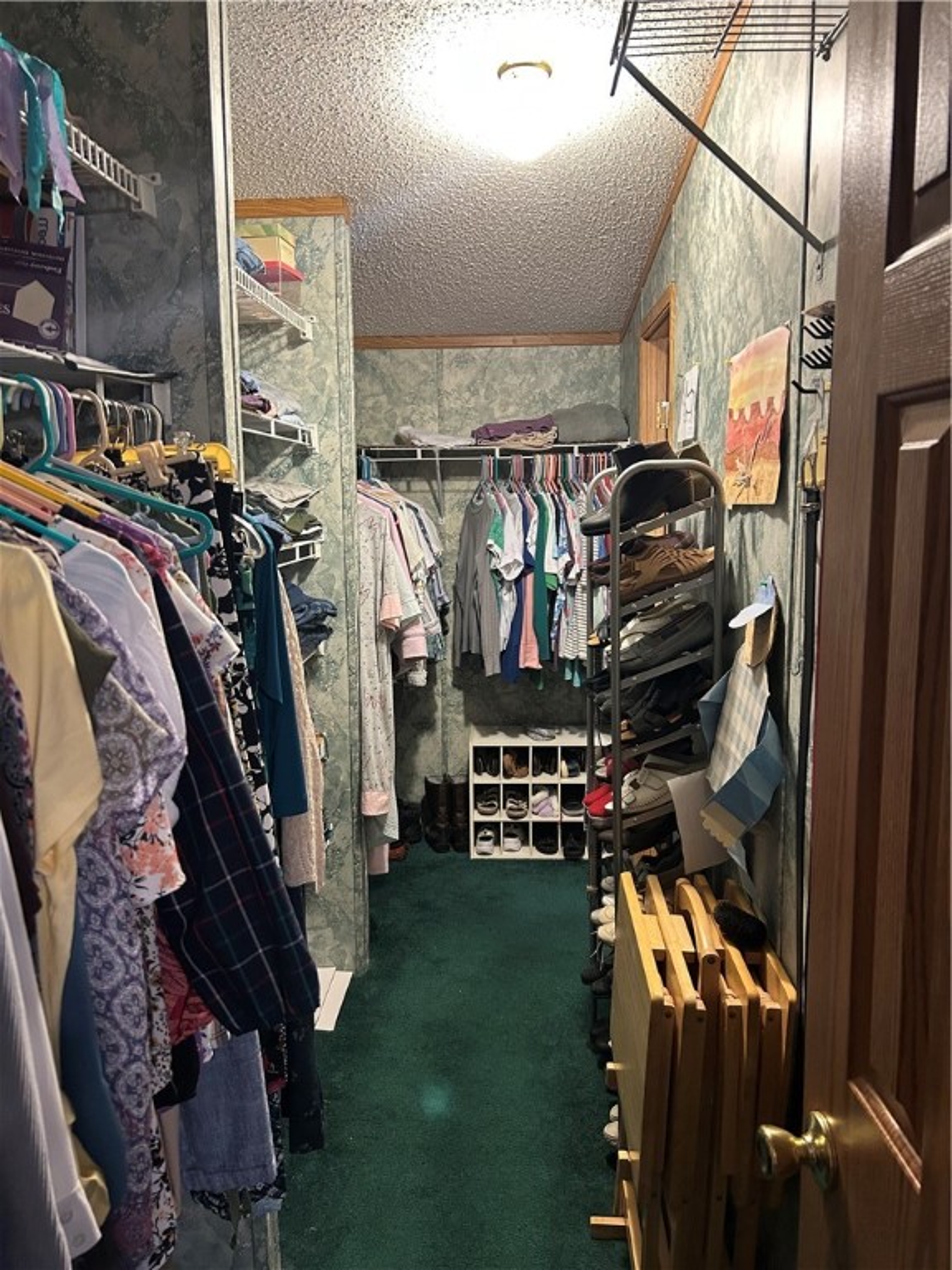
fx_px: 953
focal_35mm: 26
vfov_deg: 67.3
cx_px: 476
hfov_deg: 53.1
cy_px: 635
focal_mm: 5.7
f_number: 1.5
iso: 250
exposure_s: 1/60
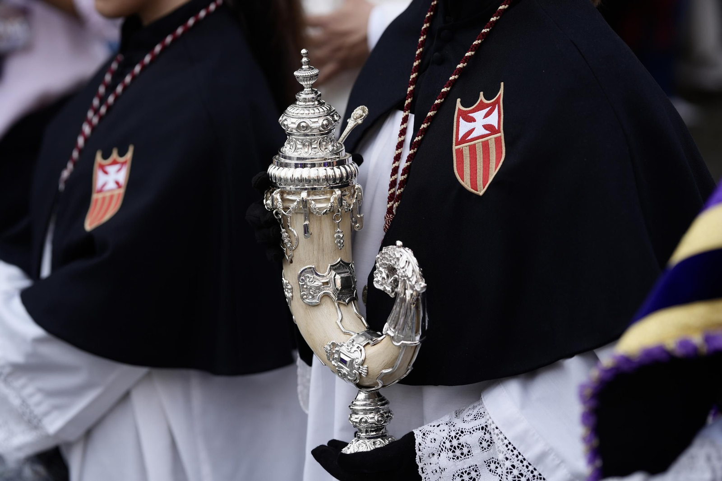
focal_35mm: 105
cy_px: 240
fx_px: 2105
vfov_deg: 13.0
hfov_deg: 19.5
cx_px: 361
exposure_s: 1/1000
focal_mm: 105
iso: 100
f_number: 2.8
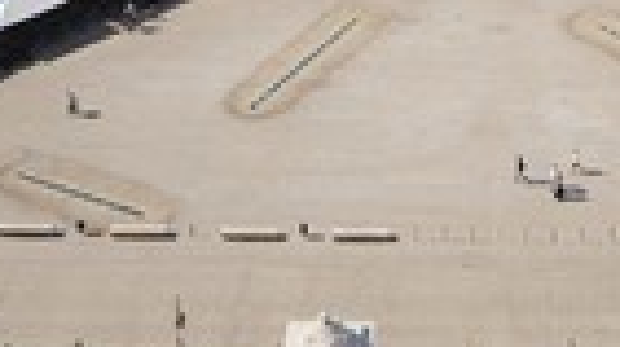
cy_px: -114
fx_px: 1232
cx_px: 541
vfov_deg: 15.2
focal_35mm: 75
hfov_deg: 27.4
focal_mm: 24
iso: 200
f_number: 18
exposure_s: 1/160
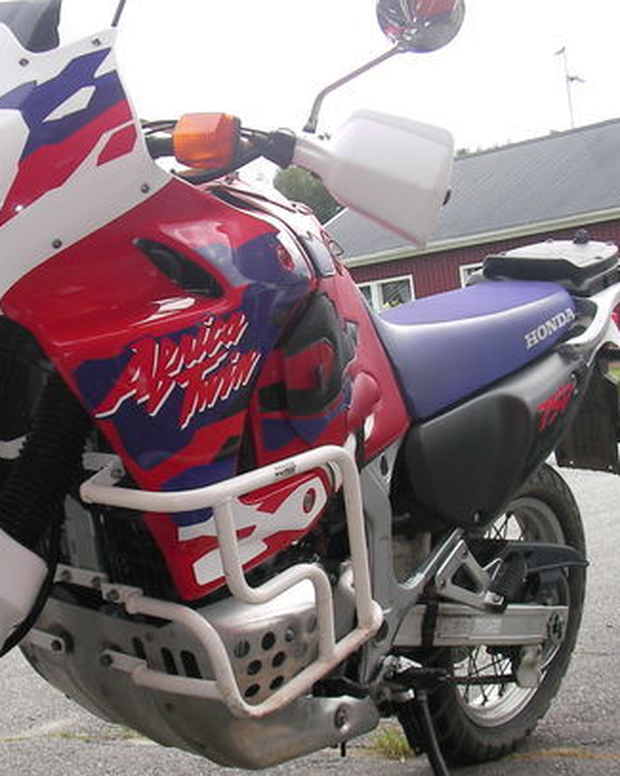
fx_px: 1447
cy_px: 446
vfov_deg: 30.0
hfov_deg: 23.9
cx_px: 141
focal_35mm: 63
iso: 50
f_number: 3.5
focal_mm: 6.3
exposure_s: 1/124
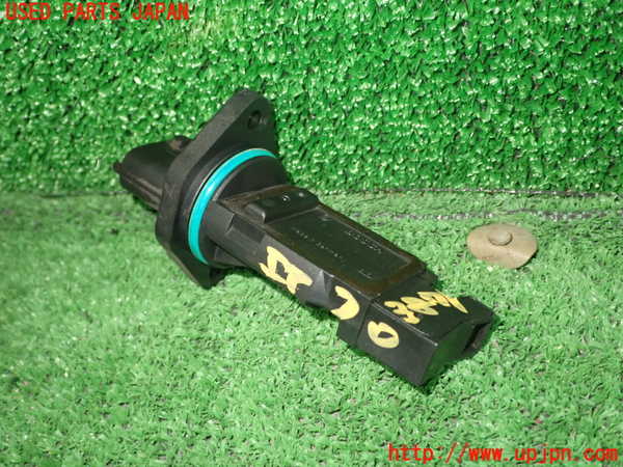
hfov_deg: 49.0
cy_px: 234
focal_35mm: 38
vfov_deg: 37.7
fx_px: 684
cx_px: 312
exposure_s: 1/30
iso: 800
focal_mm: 6.83
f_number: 2.7
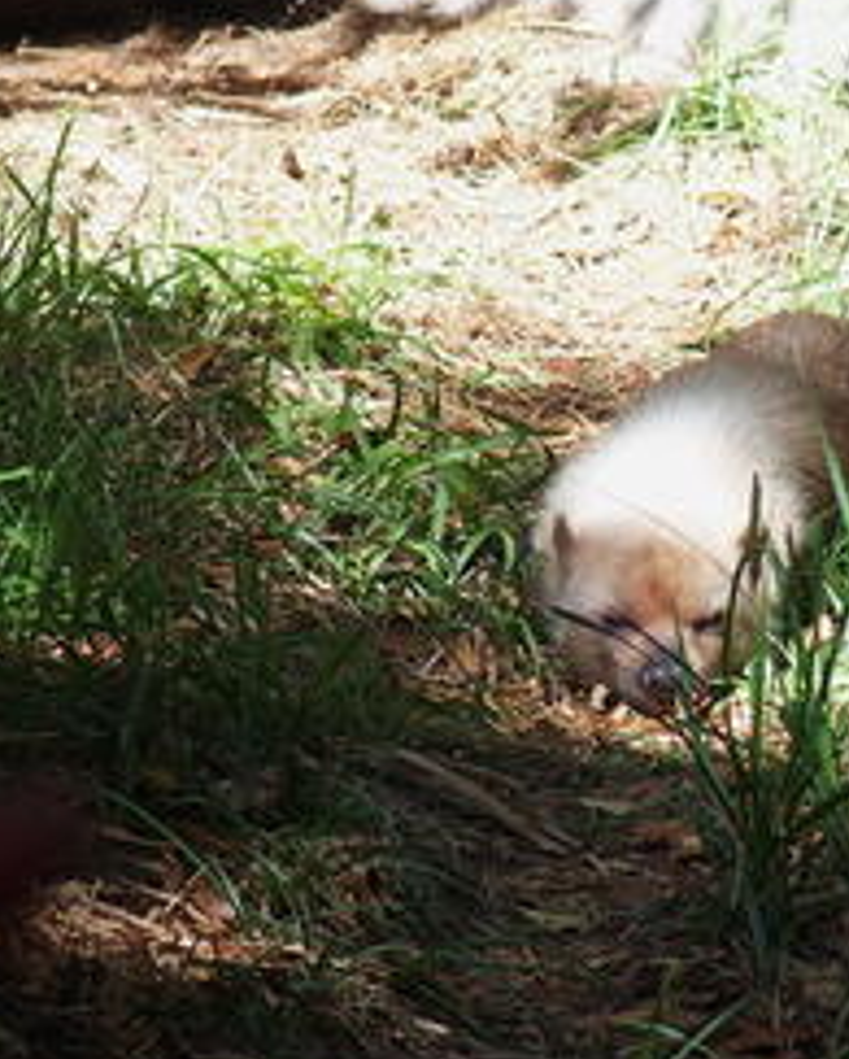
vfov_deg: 3.6
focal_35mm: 542
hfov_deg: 2.9
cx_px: 618
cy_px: 462
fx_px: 16992
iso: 100
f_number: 2.8
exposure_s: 1/320
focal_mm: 64.3
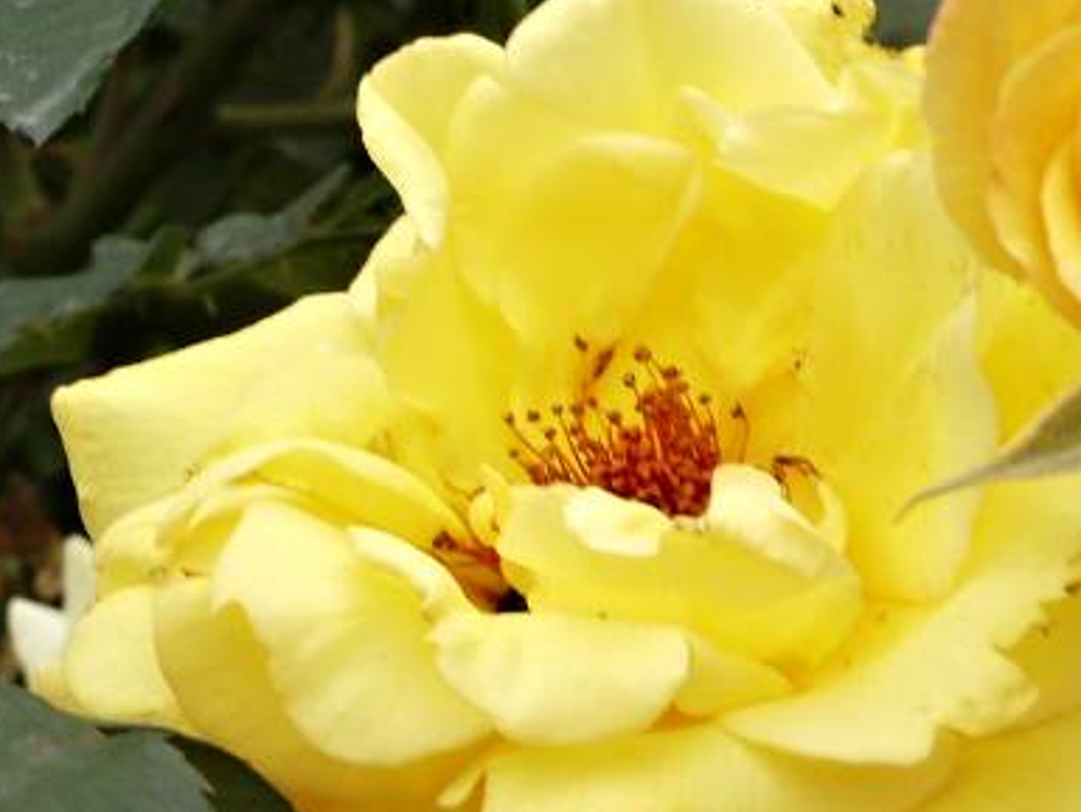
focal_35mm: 162
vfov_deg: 9.2
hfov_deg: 12.2
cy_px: 430
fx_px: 5061
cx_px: 724
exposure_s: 1/90
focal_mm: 15.56
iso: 64
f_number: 8
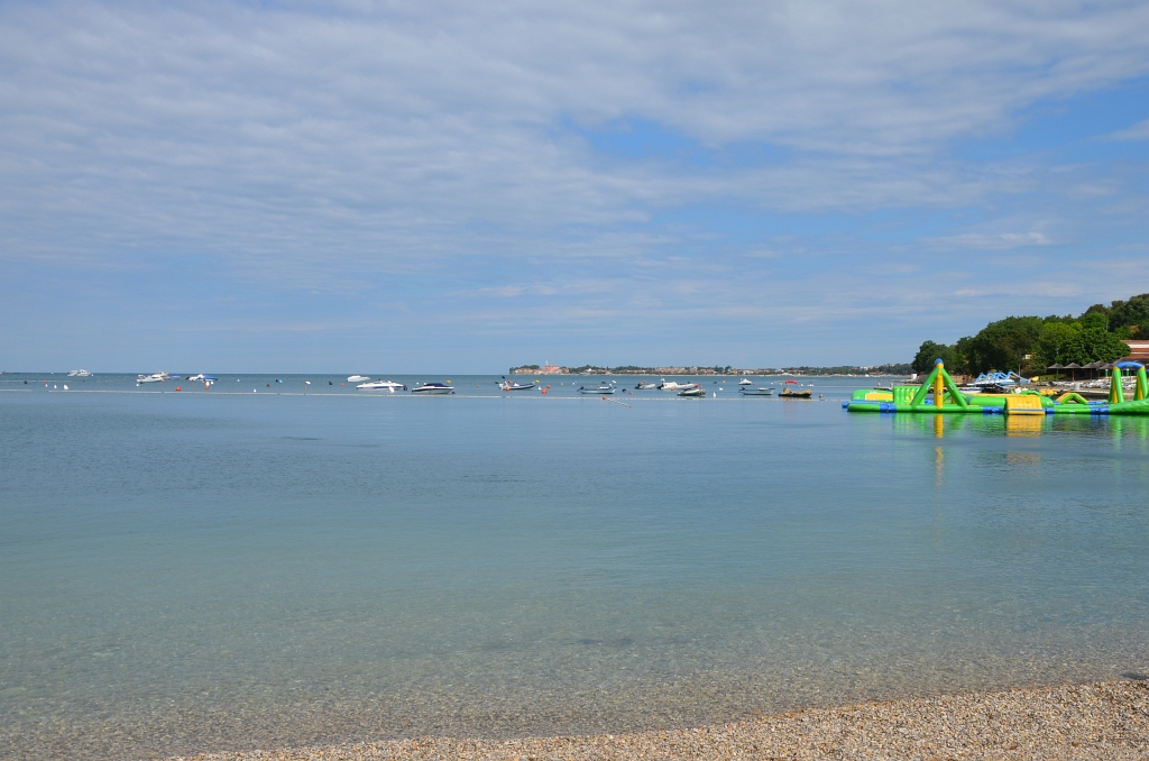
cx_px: 574
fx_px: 1146
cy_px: 380
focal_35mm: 36
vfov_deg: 36.7
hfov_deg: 53.2
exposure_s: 1/320
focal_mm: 24
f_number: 9
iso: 100
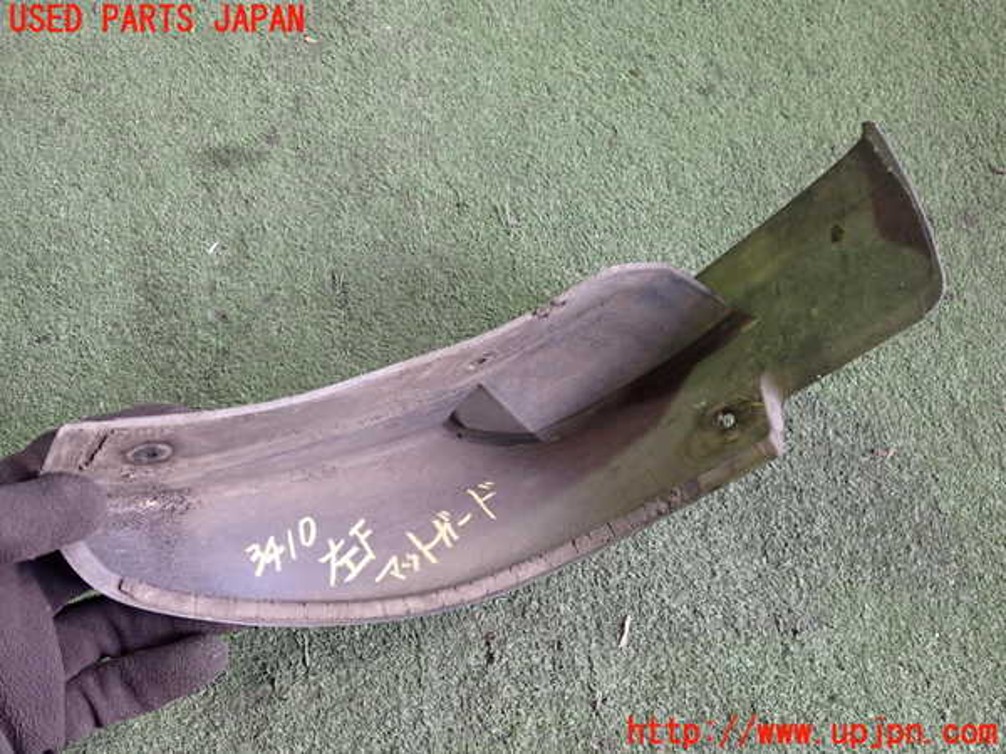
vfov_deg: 46.8
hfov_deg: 60.0
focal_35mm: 30
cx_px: 503
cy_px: 377
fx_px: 872
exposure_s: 1/30
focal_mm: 5.4
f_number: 2.3
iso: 400
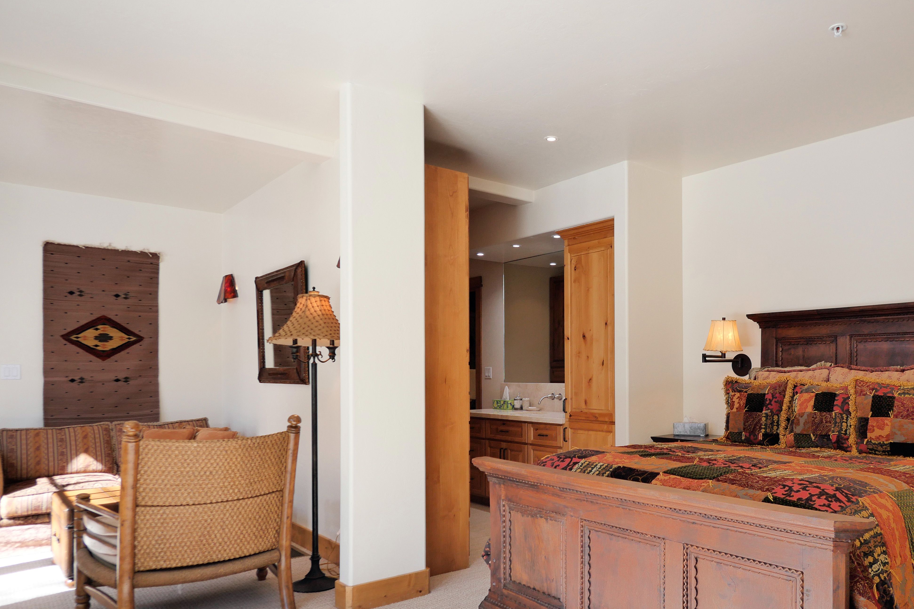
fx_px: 609
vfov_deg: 52.7
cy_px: 373
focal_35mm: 24
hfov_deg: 72.2
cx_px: 587
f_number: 2.5
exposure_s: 1/200
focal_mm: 9
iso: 800
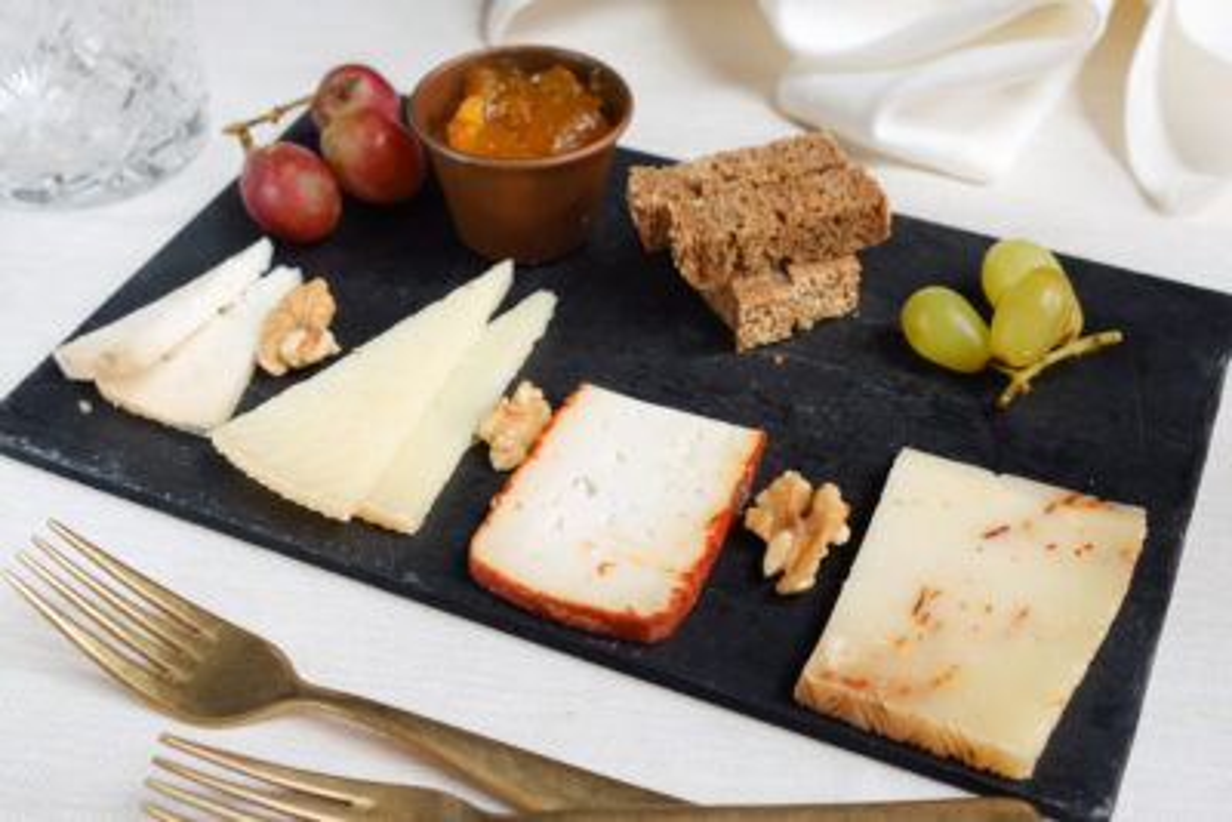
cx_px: 616
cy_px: 411
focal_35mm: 38
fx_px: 1301
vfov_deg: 35.1
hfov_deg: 50.7
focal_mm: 25.4
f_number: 8
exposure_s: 1/8
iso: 640
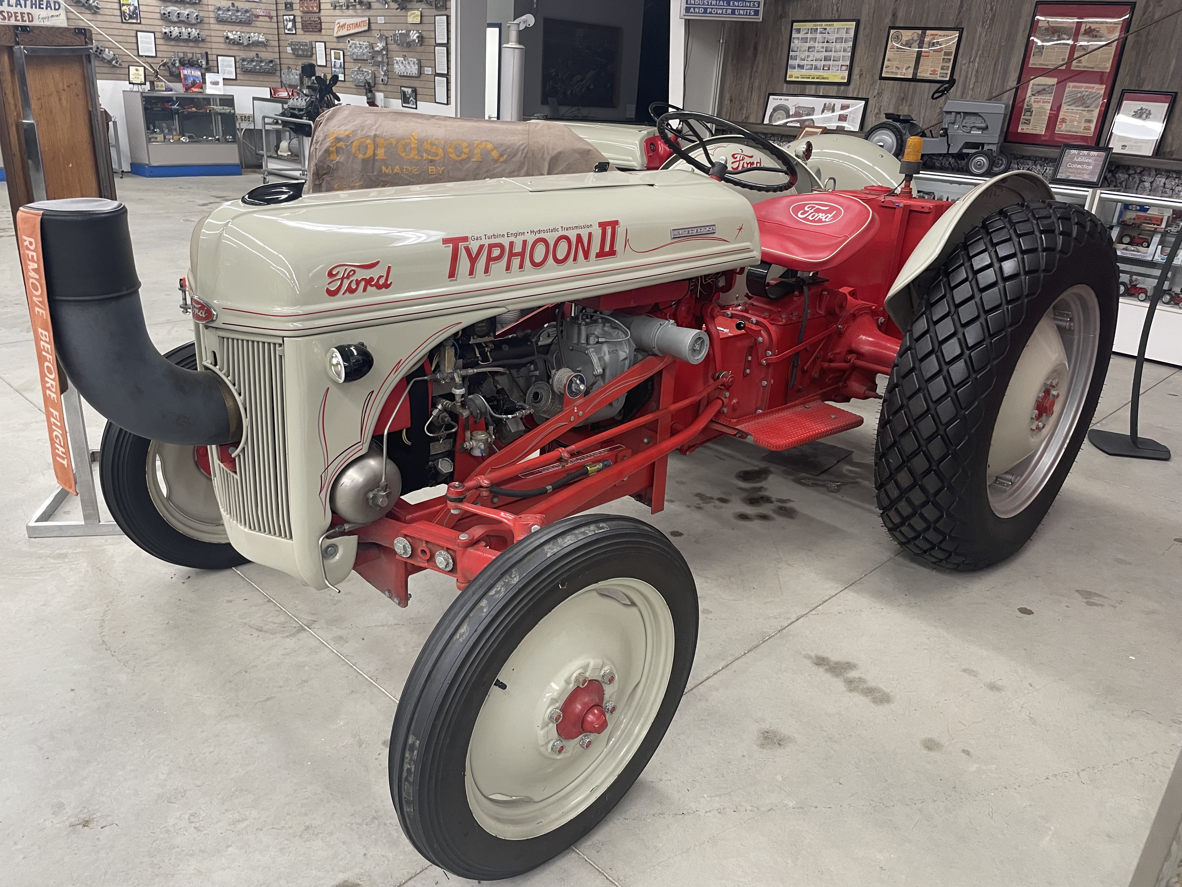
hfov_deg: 67.3
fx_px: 888
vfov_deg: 53.1
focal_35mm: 26
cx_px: 591
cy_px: 444
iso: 125
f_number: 1.6
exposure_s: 1/60
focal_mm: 4.2
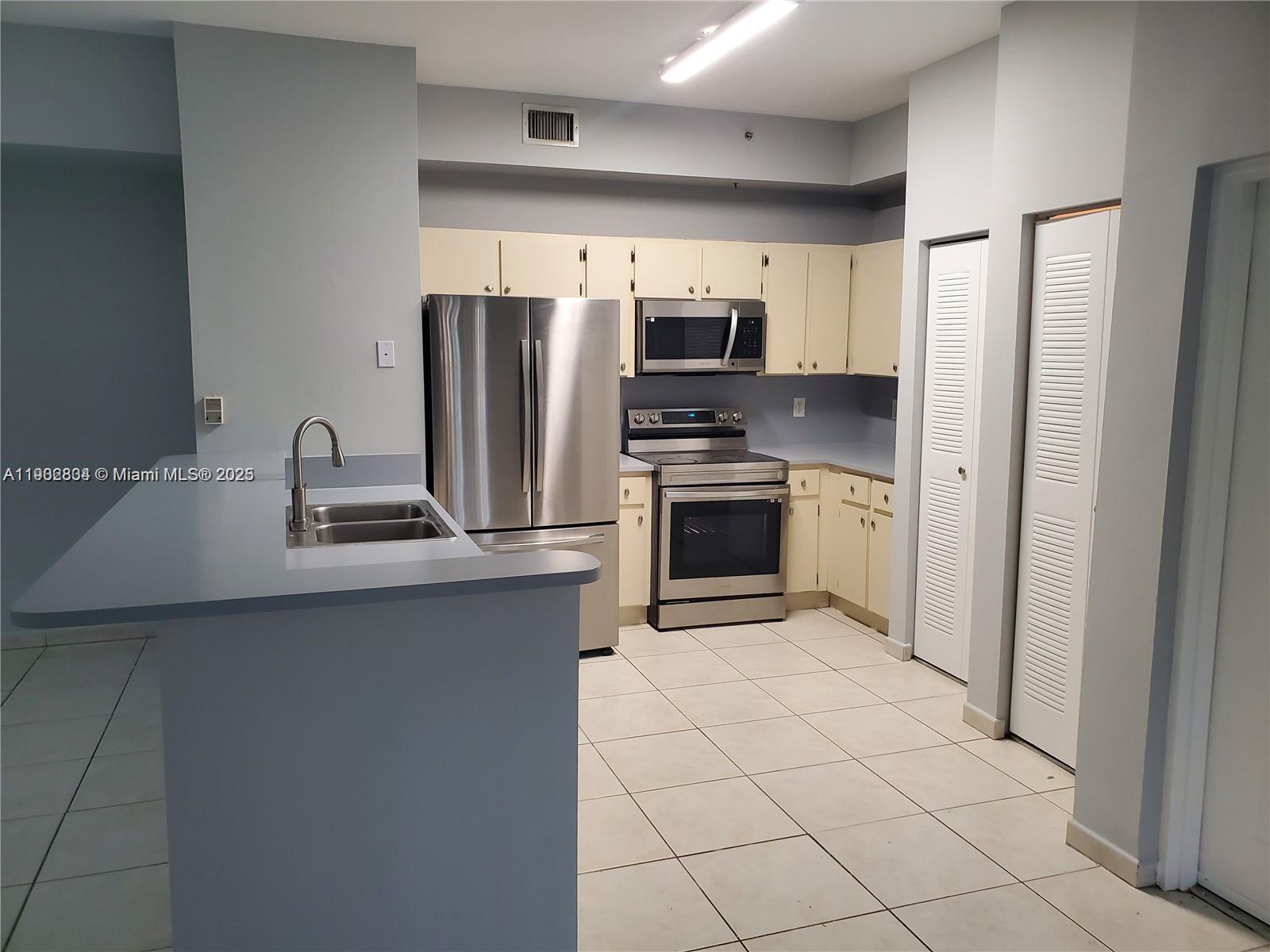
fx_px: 954
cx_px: 635
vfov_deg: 53.1
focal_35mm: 26
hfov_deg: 67.3
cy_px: 476
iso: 200
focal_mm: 4.3
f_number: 2.4
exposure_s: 1/40
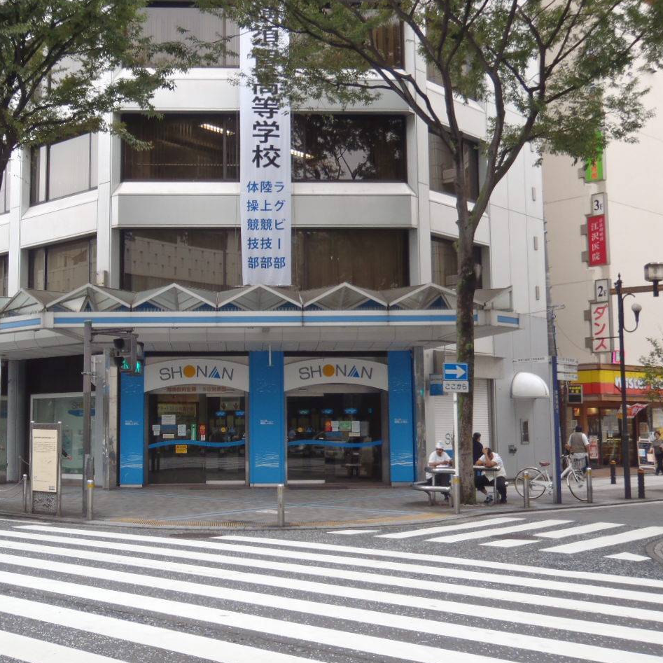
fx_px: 932
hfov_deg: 39.0
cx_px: 256
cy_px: 330
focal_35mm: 43
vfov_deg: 39.2
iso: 64
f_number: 4.1
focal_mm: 6.53
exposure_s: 1/60
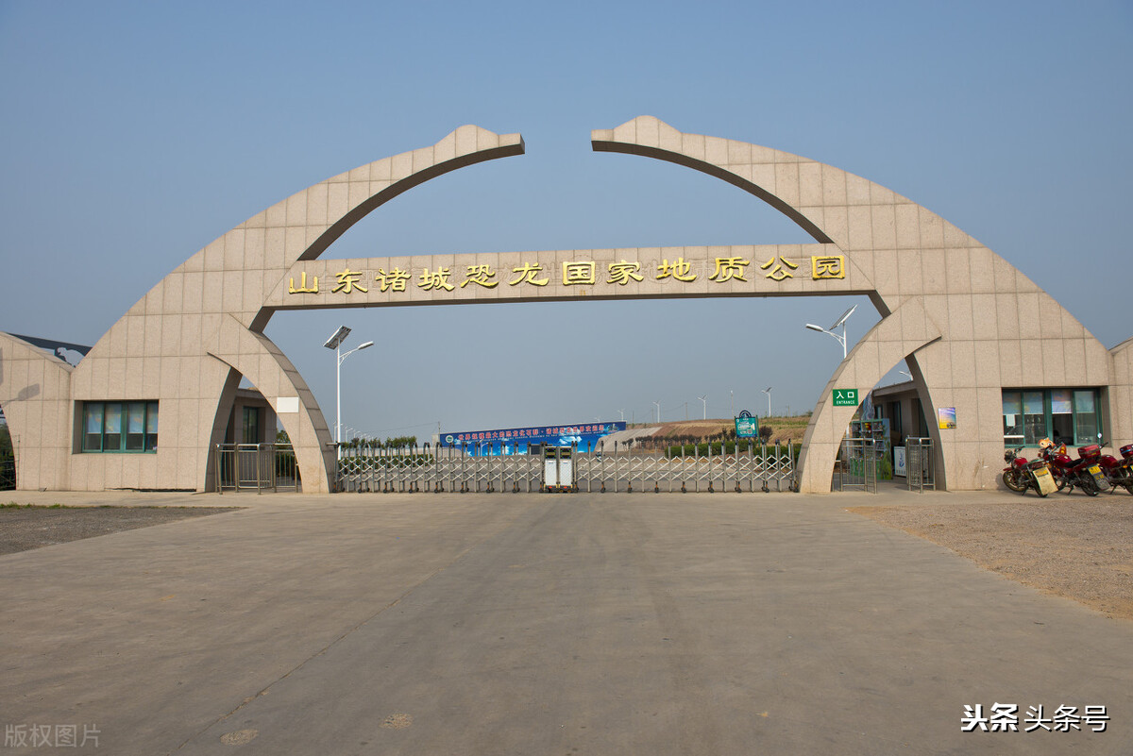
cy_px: 378
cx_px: 566
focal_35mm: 24
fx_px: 756
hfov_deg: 73.7
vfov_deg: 53.2
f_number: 8
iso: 100
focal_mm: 24
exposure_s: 1/640
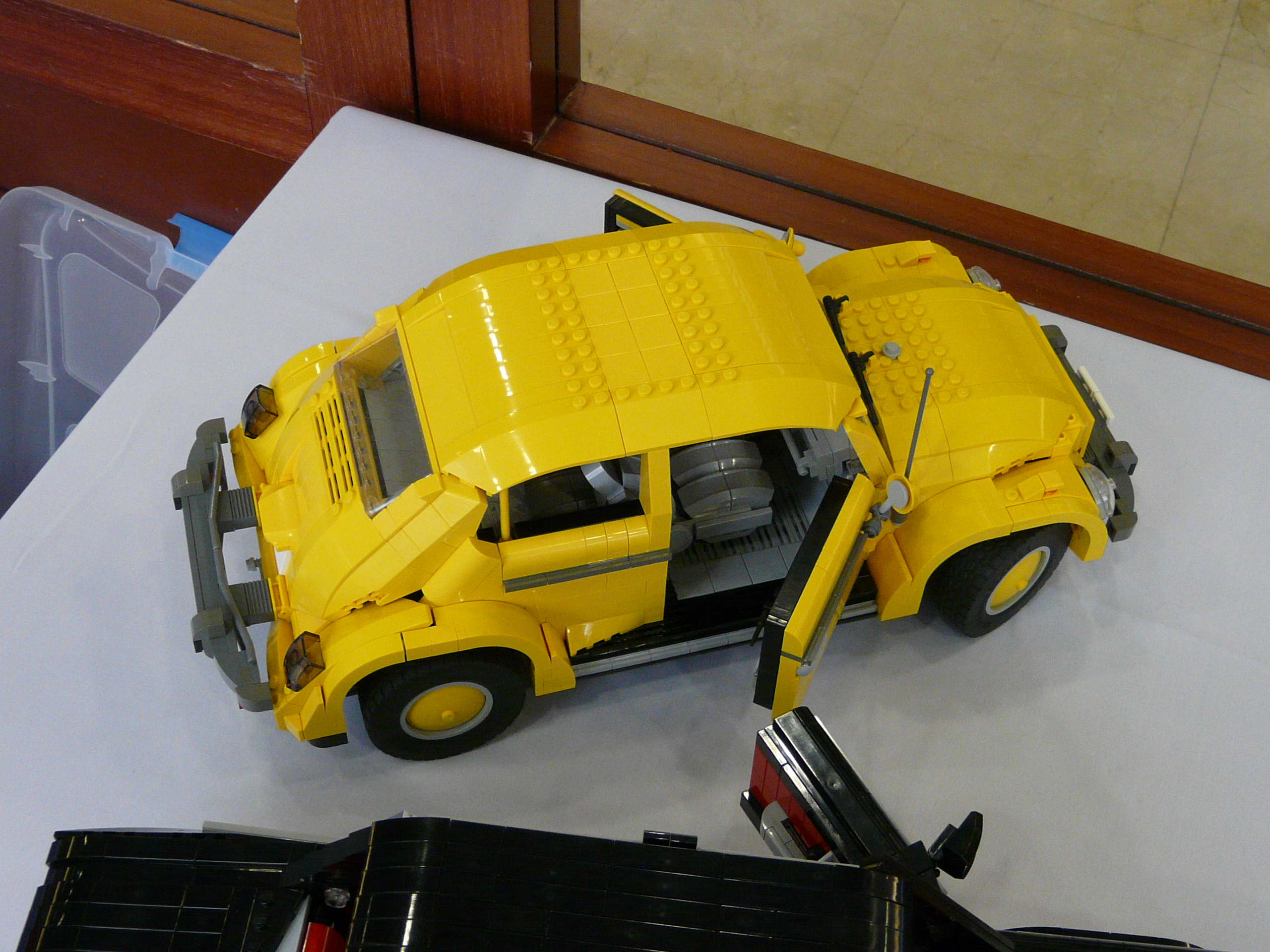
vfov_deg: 31.5
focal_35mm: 46
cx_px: 635
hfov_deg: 41.2
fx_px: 1688
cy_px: 476
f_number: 2.8
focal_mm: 5.9
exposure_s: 1/30
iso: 200
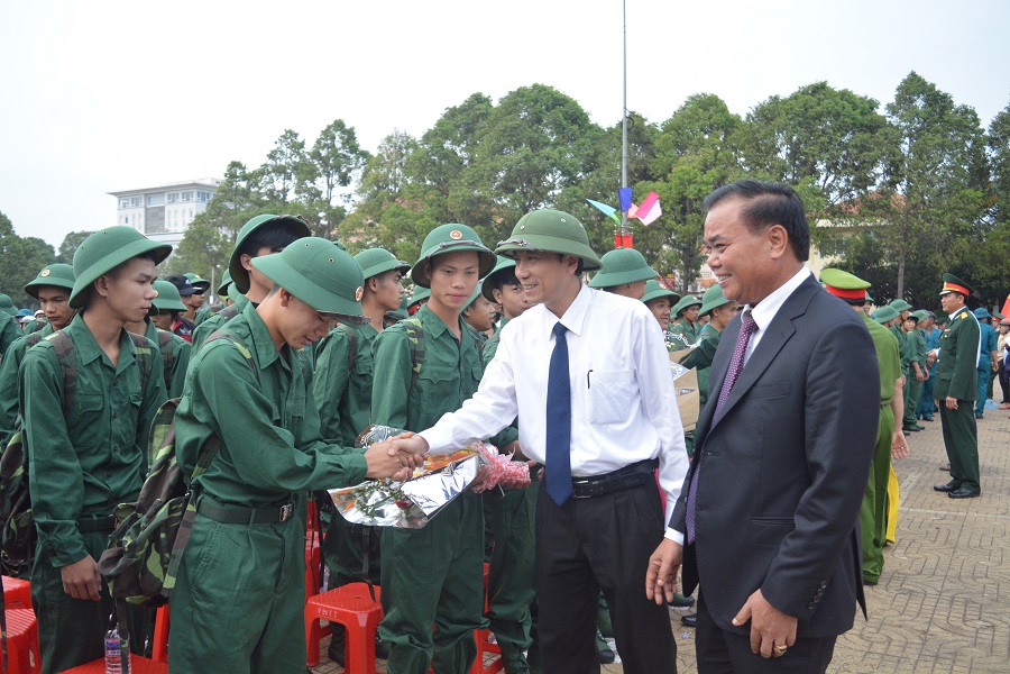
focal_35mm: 32
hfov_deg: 59.5
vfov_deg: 41.7
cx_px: 505
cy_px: 337
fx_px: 884
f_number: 4
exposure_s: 1/4000
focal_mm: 21
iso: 1600
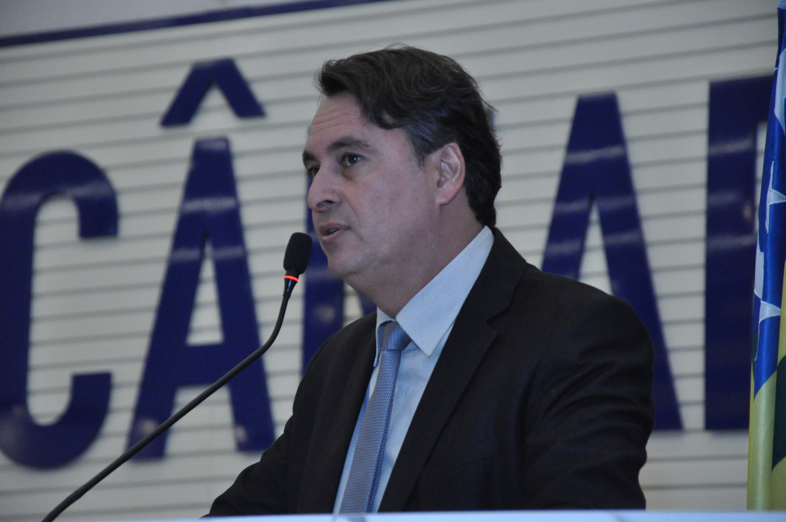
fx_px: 3435
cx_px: 393
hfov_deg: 13.1
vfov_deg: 8.7
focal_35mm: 158
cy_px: 261
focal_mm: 105
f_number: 5.6
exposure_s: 1/200
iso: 3200
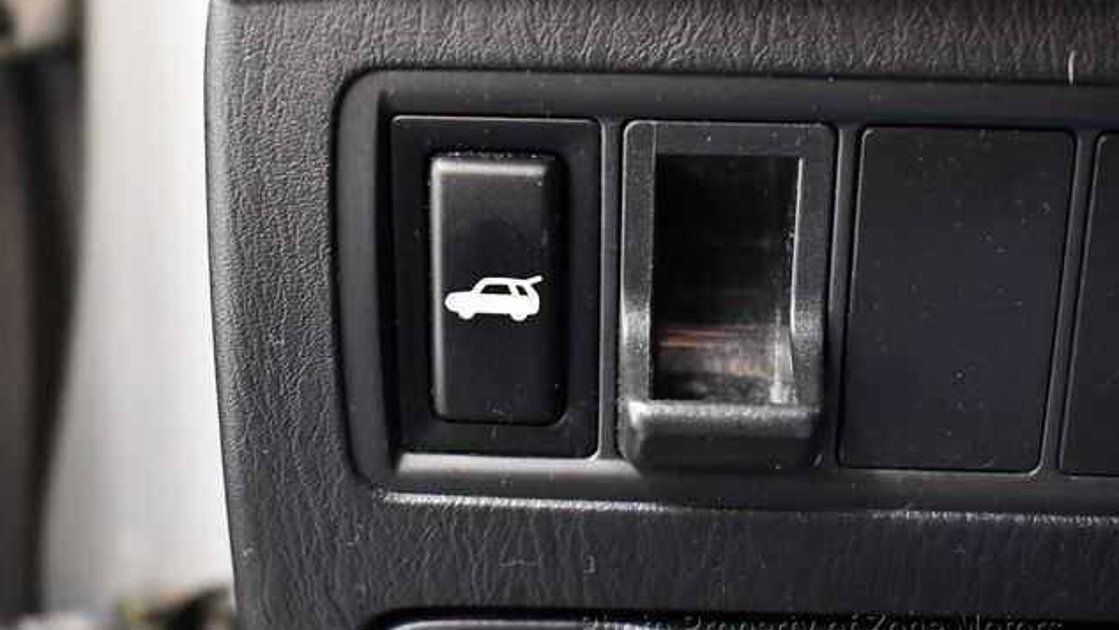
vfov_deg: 22.6
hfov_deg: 39.2
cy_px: 281
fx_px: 1573
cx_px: 555
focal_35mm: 53
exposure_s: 1/60
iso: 3600
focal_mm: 25
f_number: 4
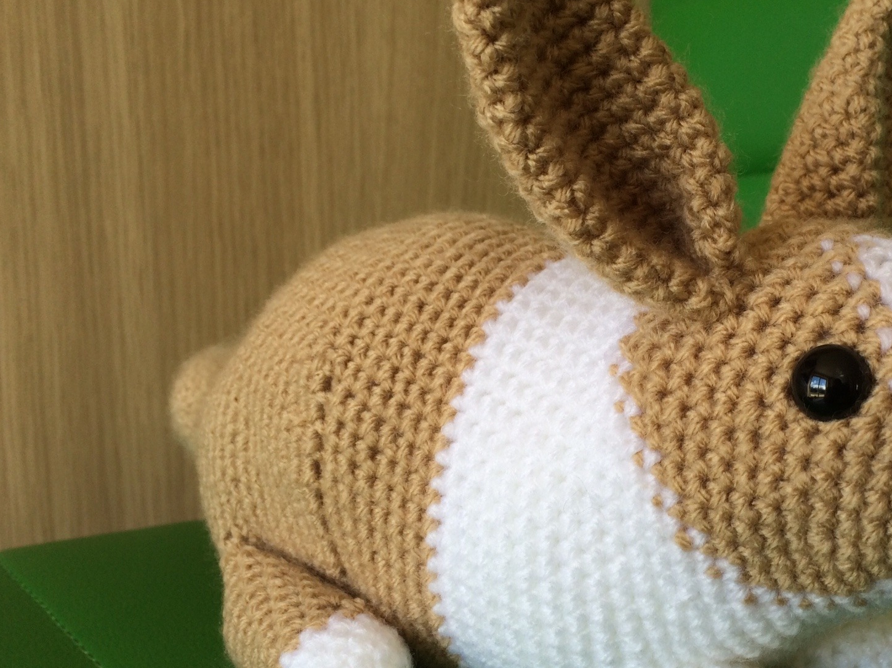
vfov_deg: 35.1
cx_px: 606
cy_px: 363
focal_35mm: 41
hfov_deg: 45.0
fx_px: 1056
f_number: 2.2
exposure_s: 1/205
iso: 32
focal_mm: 4.15
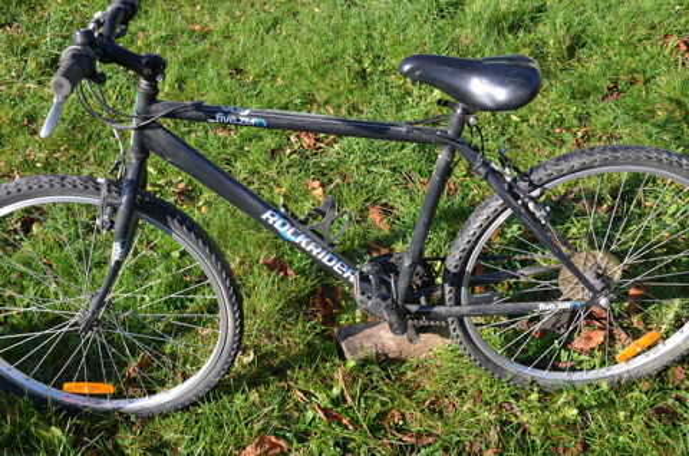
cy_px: 228
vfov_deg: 35.3
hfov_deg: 51.4
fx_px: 716
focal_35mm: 38
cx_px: 344
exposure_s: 1/125
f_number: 7.1
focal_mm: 25
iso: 100
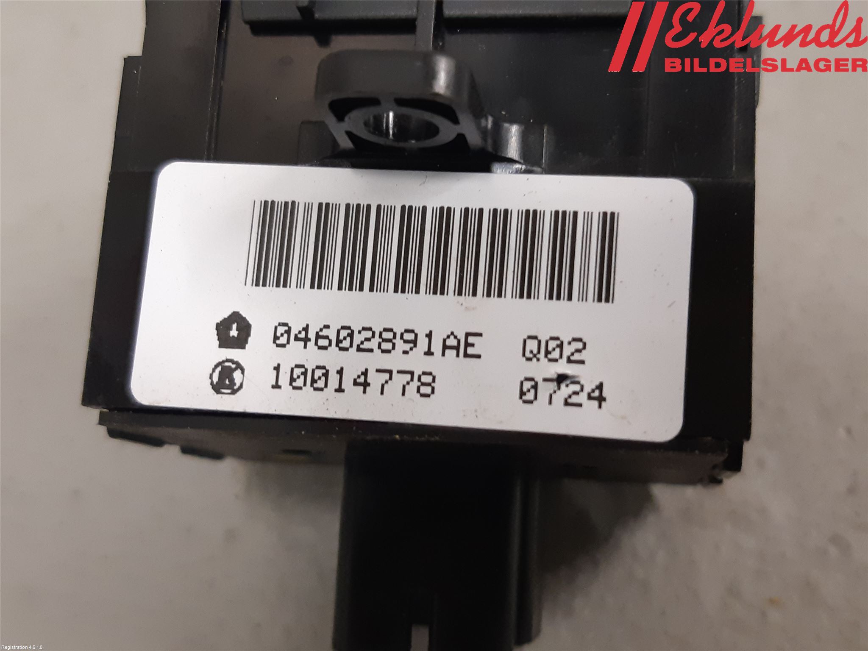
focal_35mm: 26
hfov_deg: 67.3
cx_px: 434
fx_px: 652
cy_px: 326
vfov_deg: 53.1
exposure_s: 1/60
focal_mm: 3.93
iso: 200
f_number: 1.7
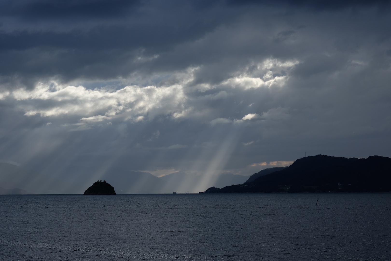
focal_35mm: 90
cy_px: 130
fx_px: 977
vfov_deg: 15.2
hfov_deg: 22.6
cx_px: 196
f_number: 8
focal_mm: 60
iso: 200
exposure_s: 1/680
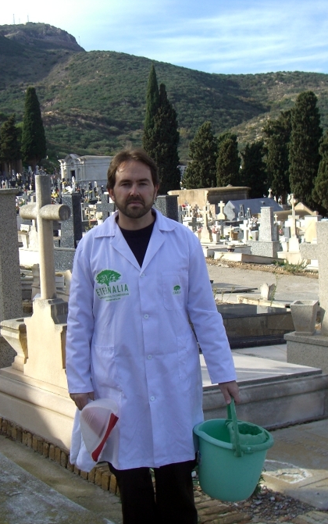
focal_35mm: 54
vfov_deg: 37.5
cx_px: 119
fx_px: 772
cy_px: 263
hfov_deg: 23.9
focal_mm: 7.9
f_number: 5.6
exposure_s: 1/160
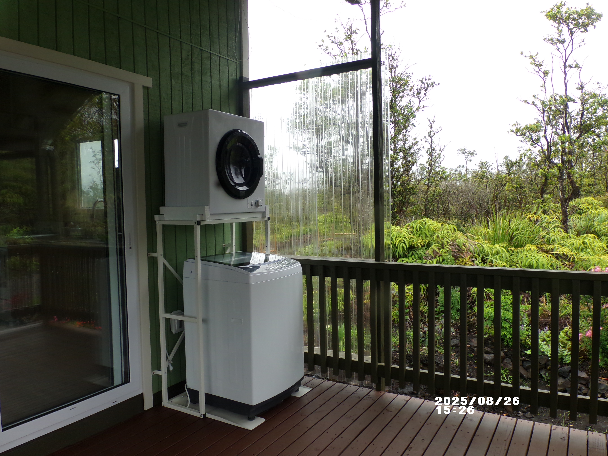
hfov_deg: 67.3
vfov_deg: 53.1
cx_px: 304
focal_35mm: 26
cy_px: 228
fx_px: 457
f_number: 7.52
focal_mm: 4.7
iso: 100
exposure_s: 1/56
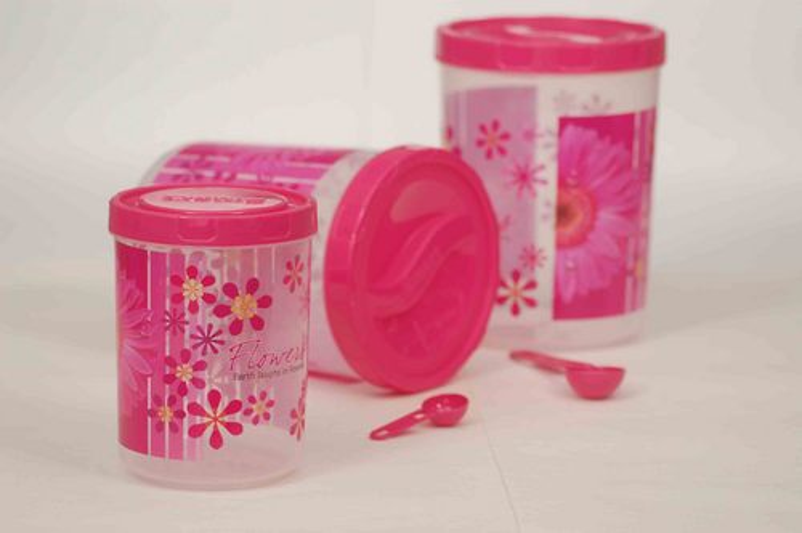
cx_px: 401
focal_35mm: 142
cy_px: 266
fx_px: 3170
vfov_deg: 9.6
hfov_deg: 14.4
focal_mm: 95
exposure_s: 1/60
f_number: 4.2
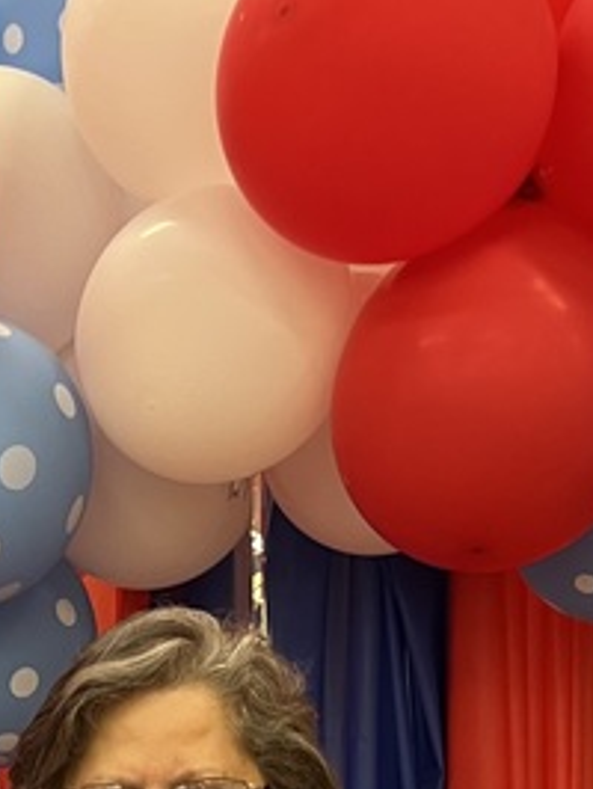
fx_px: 2280
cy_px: 1278
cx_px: -178
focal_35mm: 100
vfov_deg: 17.2
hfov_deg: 14.2
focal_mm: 5.1
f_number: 1.6
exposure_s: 1/60
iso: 100
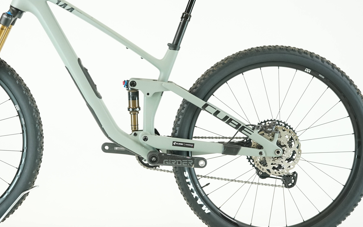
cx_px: 108
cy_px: 81
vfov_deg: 15.9
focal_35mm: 82
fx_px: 811
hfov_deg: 25.0
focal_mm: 54
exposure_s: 1/200
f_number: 5
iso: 2000
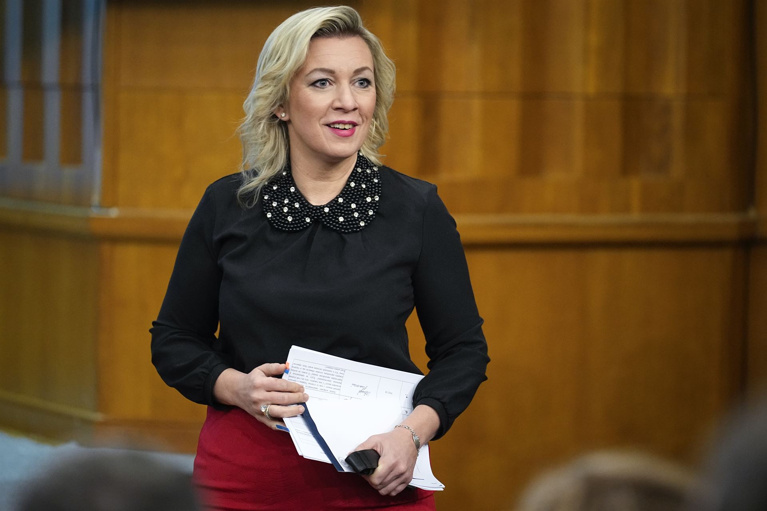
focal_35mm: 200
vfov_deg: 6.9
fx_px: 4261
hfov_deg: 10.3
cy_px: 256
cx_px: 384
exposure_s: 1/200
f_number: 2.8
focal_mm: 200
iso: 5000
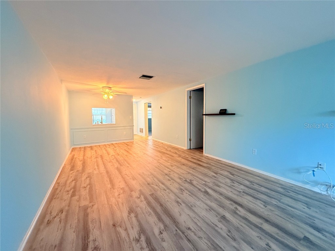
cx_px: 168
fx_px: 135
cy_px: 126
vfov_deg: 85.7
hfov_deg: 102.1
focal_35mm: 14
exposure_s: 1/60
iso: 500
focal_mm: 2.22
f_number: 2.2
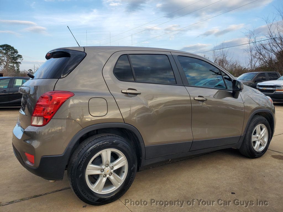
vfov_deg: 53.1
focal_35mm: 26
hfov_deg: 67.3
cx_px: 142
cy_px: 106
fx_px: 213
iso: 50
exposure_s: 1/390
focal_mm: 4.3
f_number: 2.4
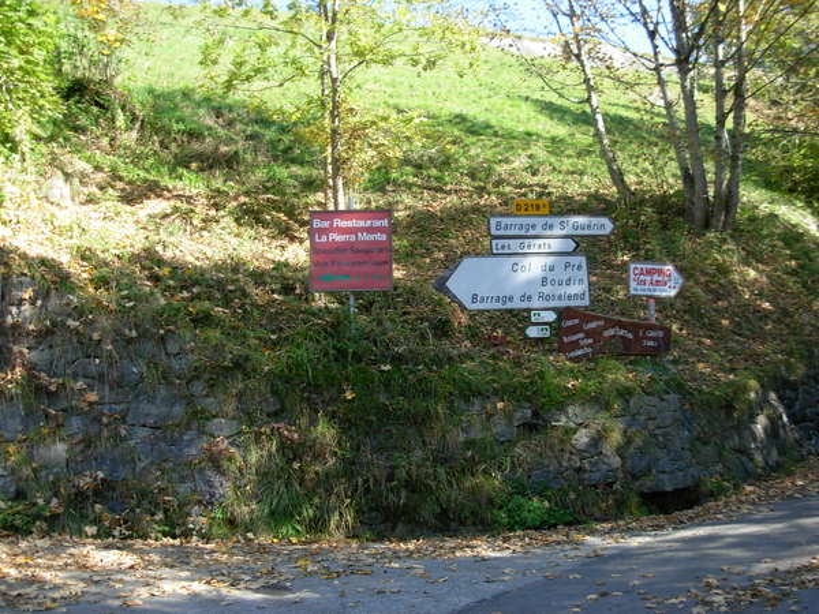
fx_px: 899
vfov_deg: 37.7
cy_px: 307
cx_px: 410
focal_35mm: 38
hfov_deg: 49.0
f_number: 2.9
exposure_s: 1/197
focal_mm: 6.3
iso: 79
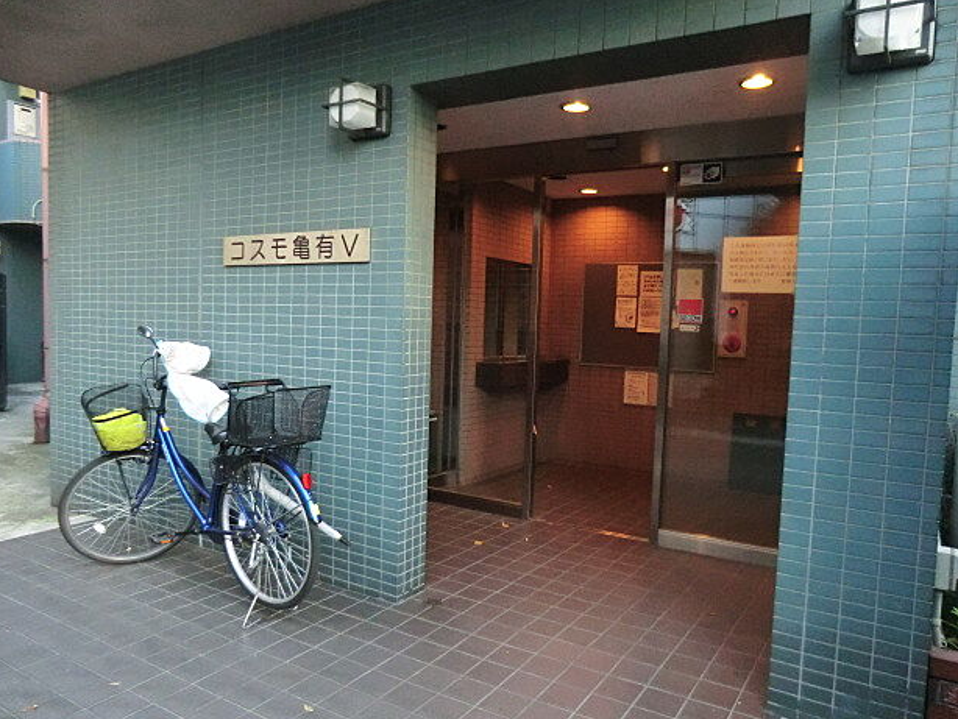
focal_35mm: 25
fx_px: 692
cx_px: 485
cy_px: 370
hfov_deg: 69.4
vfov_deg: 54.9
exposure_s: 1/60
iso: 640
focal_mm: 4.3
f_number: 3.2
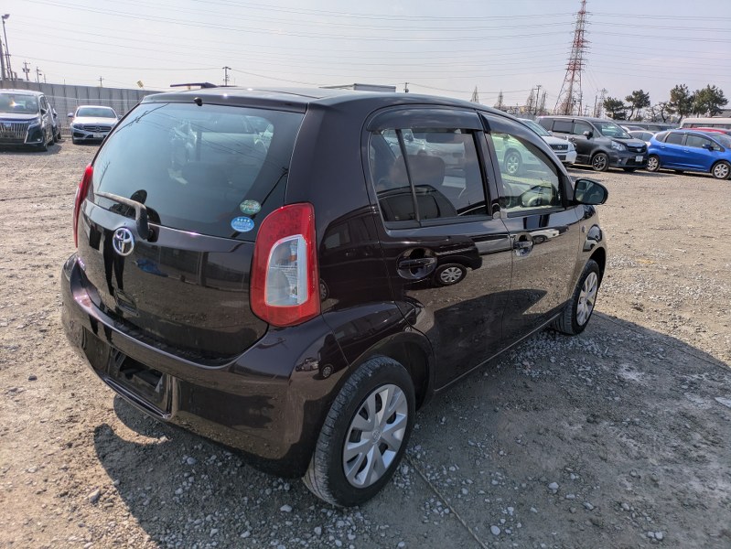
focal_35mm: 25
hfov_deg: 69.4
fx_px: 528
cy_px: 274
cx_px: 366
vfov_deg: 54.9
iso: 52
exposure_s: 1/3953
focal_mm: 5.43
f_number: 1.89
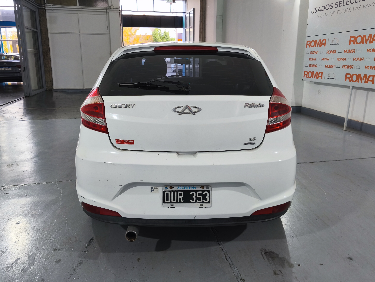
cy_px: 120
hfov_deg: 65.3
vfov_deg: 51.2
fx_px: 293
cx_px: 186
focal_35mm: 27
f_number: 1.7
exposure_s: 1/105
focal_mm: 5.35
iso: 80
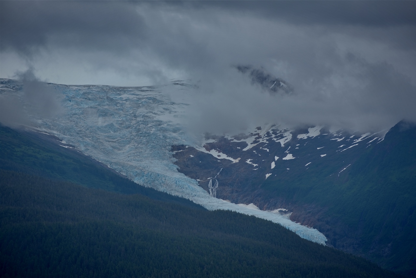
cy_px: 139
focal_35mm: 170
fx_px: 1965
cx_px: 208
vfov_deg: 8.1
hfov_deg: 12.1
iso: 100
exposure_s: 1/400
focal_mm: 170
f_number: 9
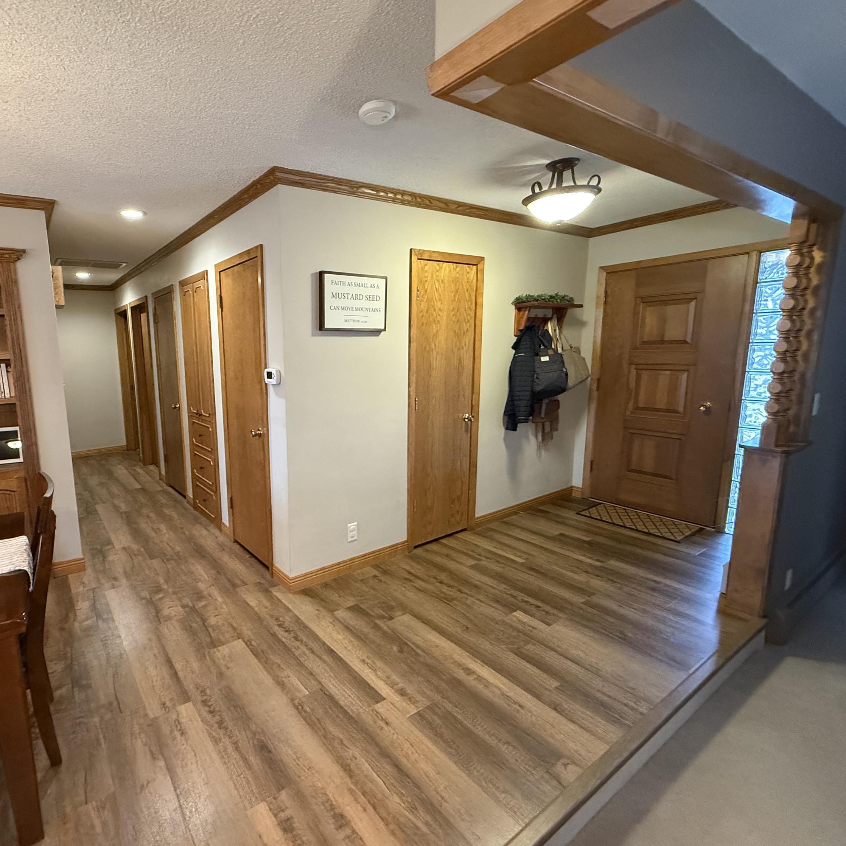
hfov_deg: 81.9
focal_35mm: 17
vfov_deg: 84.0
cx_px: 302
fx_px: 470
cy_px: 425
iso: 640
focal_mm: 2.22
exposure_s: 1/60
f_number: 2.2
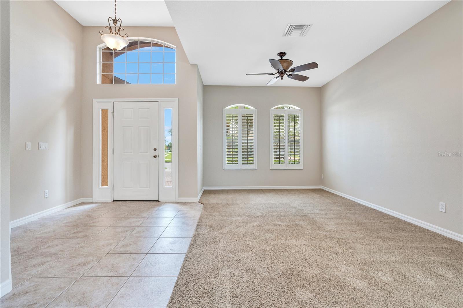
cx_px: 232
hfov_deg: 96.8
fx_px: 206
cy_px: 154
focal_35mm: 16
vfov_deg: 73.7
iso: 640
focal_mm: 16
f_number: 7.1
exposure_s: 1/80
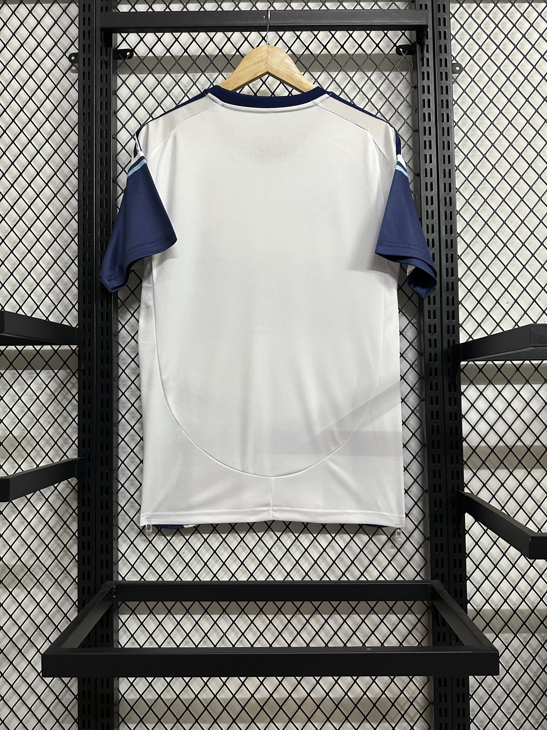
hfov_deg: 56.8
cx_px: 274
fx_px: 506
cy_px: 365
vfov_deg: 71.6
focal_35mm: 24
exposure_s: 1/50
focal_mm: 6.86
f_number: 1.78
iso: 400
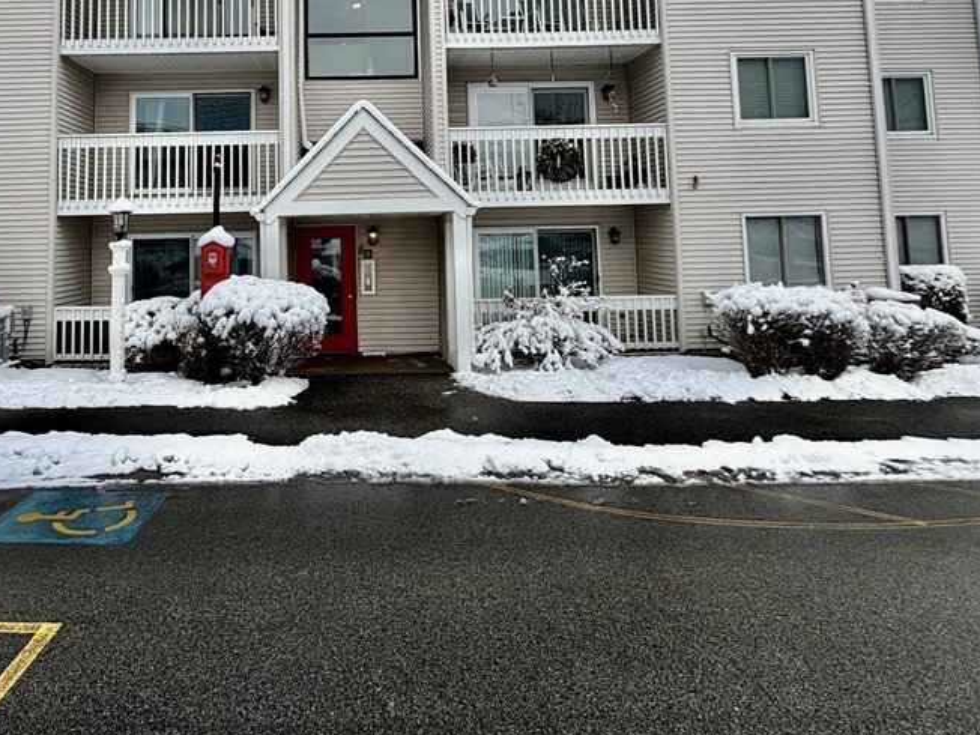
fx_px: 623
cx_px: 370
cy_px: 189
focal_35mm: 22
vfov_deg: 58.1
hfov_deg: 75.1
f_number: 2.2
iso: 32
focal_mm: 2.22
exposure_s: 1/770
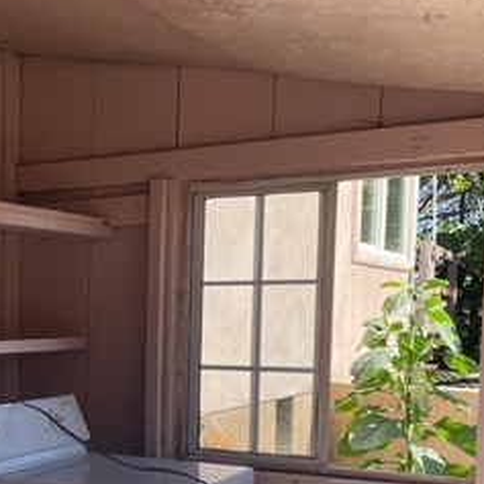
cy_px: 425
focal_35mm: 62
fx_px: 981
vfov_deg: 26.9
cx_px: 25
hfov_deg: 26.5
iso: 32
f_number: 1.6
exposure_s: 1/1052
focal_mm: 4.2
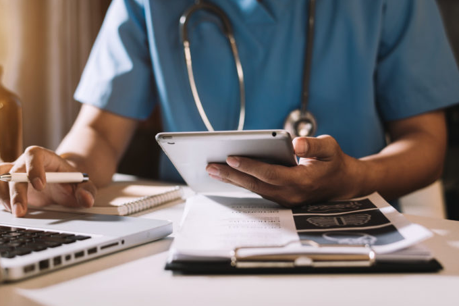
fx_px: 816
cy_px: 141
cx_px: 219
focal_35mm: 64
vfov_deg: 21.2
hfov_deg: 31.4
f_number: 2.8
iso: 500
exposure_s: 1/80
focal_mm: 58
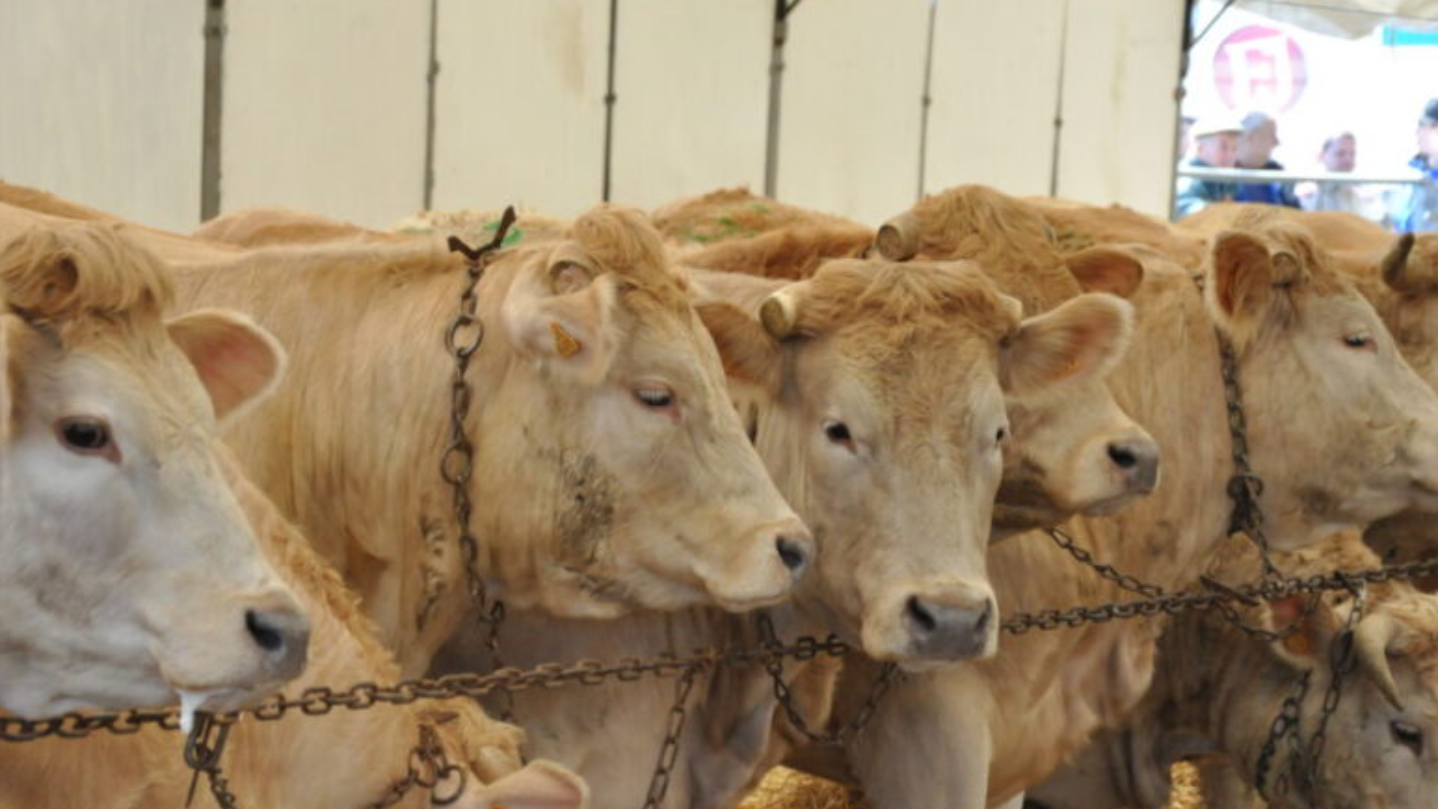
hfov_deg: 13.5
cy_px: 560
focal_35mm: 159
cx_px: 712
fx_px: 6063
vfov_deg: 7.6
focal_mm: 80
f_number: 5.3
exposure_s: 1/320
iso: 1000
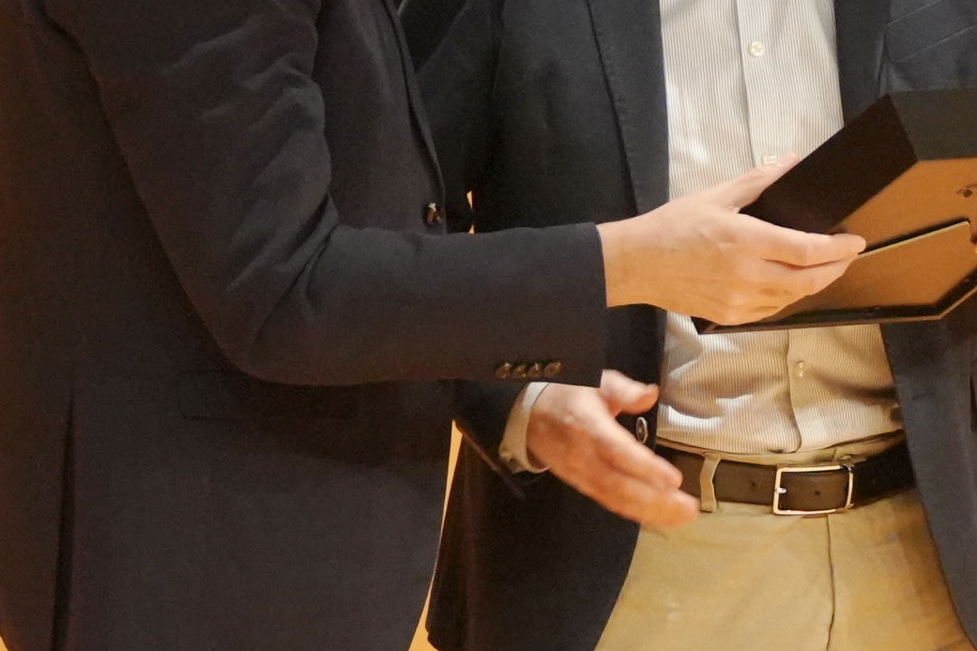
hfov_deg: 4.4
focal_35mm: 464
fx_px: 12591
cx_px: 970
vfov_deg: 3.0
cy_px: 133
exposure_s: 1/200
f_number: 2.8
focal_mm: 128
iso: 4000
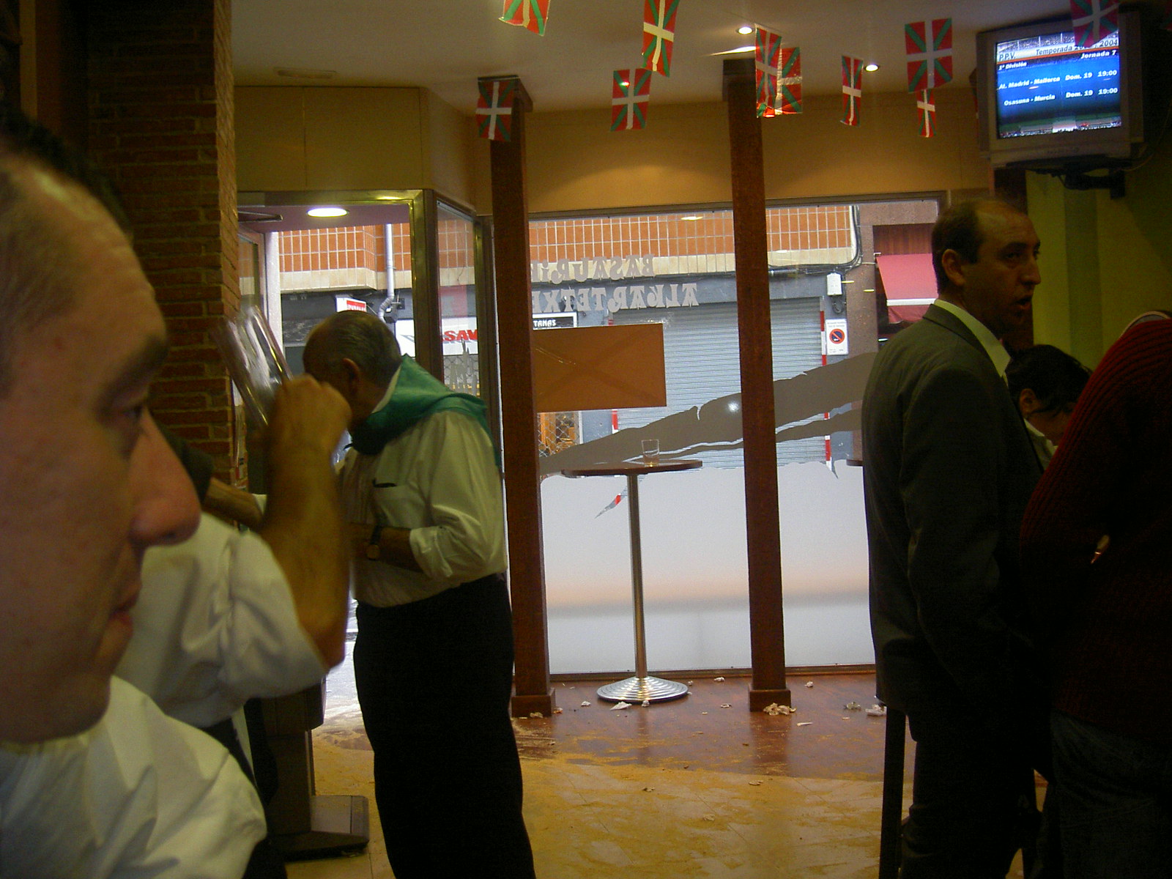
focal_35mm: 39
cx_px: 586
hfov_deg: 47.9
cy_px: 440
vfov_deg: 36.8
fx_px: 1320
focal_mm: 8
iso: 100
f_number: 2.8
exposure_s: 1/59.5
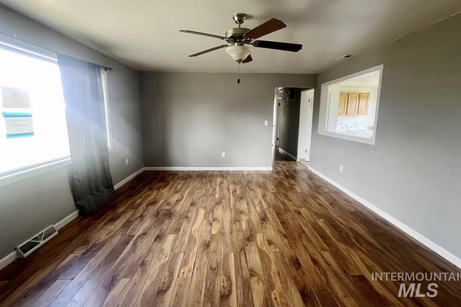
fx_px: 179
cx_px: 231
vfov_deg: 81.1
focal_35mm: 14
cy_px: 142
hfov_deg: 104.3
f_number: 1.8
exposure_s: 1/99
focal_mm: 1.57
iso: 160
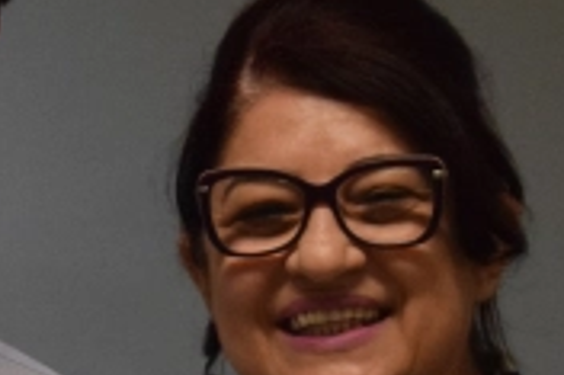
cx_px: -117
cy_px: 598
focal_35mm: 340
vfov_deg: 4.0
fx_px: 5322
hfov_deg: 6.0
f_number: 5.6
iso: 3200
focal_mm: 52
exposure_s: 1/250
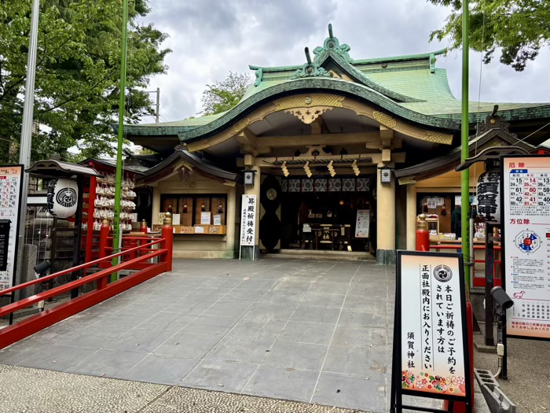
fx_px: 413
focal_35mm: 26
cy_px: 206
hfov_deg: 67.3
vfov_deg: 53.1
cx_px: 275
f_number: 1.6
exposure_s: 1/666
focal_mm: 5.96
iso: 50
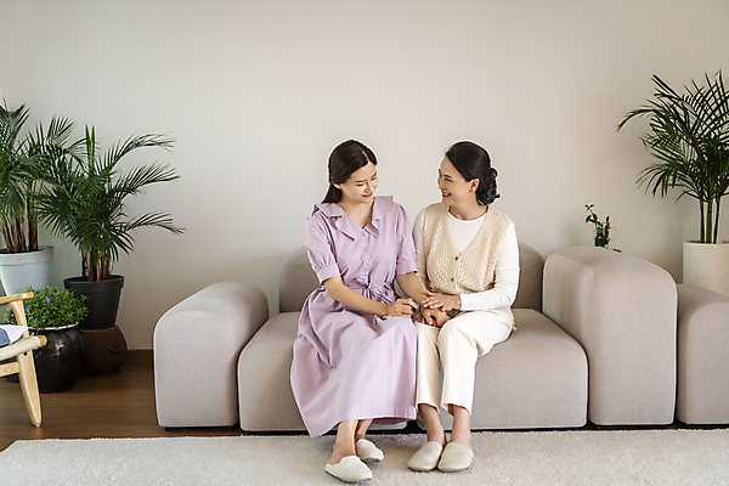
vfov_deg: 29.9
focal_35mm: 45
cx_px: 364
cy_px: 243
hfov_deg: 43.6
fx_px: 911
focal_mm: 45
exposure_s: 1/250
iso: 200
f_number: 2.8
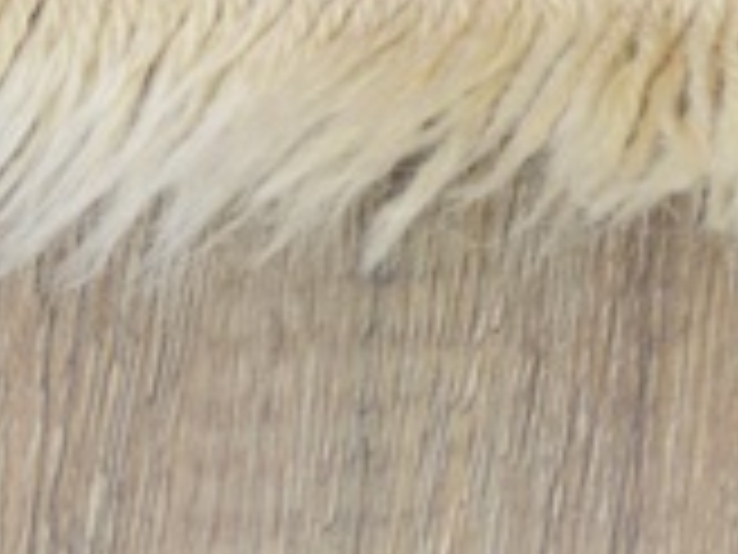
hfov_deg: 6.9
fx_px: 5898
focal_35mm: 277
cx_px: 1444
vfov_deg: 5.3
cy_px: -540
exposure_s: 1/40
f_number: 5
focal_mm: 35
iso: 800
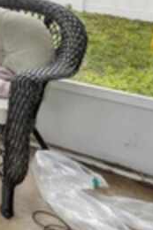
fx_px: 377
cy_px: -85
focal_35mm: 59
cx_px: -324
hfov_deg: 11.0
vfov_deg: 27.2
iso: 640
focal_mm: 12
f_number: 8
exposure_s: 1/100
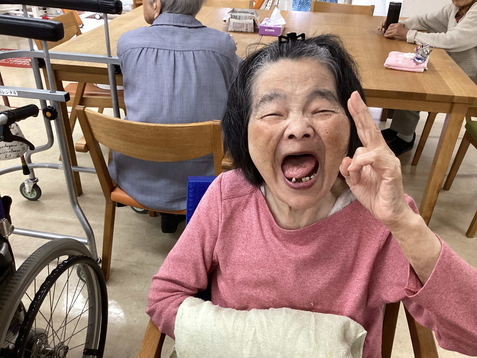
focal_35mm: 31
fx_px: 427
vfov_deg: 45.4
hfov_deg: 58.4
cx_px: 238
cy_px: 179
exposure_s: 1/60
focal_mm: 3.3
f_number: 2.4
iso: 160
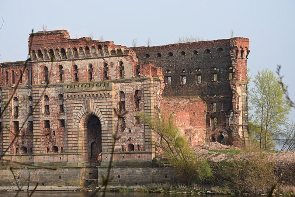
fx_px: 1291
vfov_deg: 8.7
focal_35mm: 158
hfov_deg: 13.0
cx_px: 148
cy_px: 98
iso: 400
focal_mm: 105
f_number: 10
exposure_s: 1/250
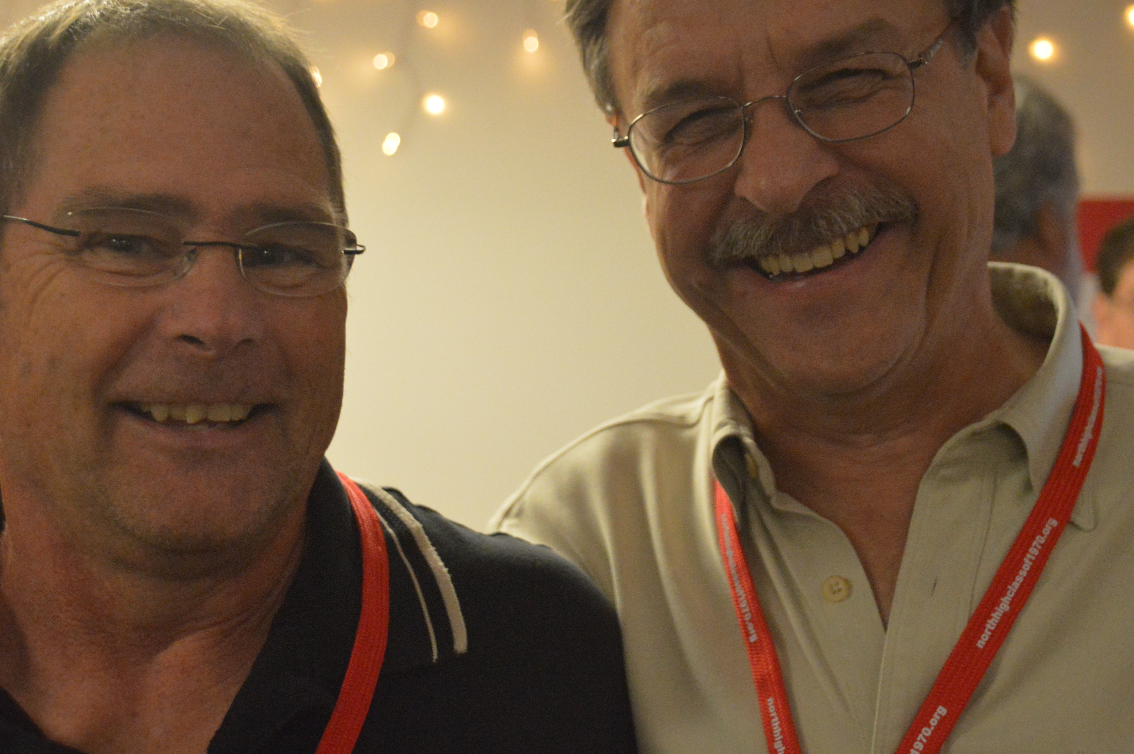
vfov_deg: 19.5
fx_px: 2192
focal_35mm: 70
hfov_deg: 29.0
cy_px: 255
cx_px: 582
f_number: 4.2
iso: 3200
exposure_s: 1/50
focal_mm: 35
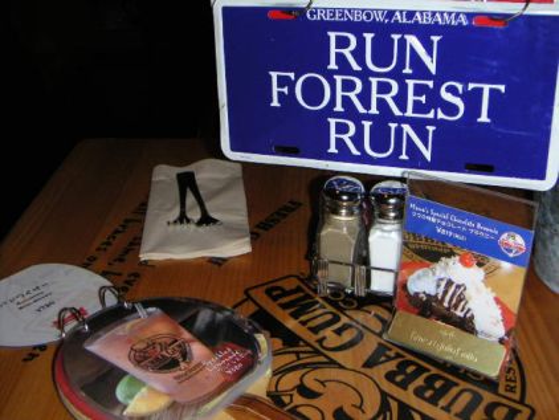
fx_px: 679
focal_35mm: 42
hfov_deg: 44.8
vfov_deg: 34.4
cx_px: 280
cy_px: 210
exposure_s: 1/45
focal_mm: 5.5
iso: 200
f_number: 6.7
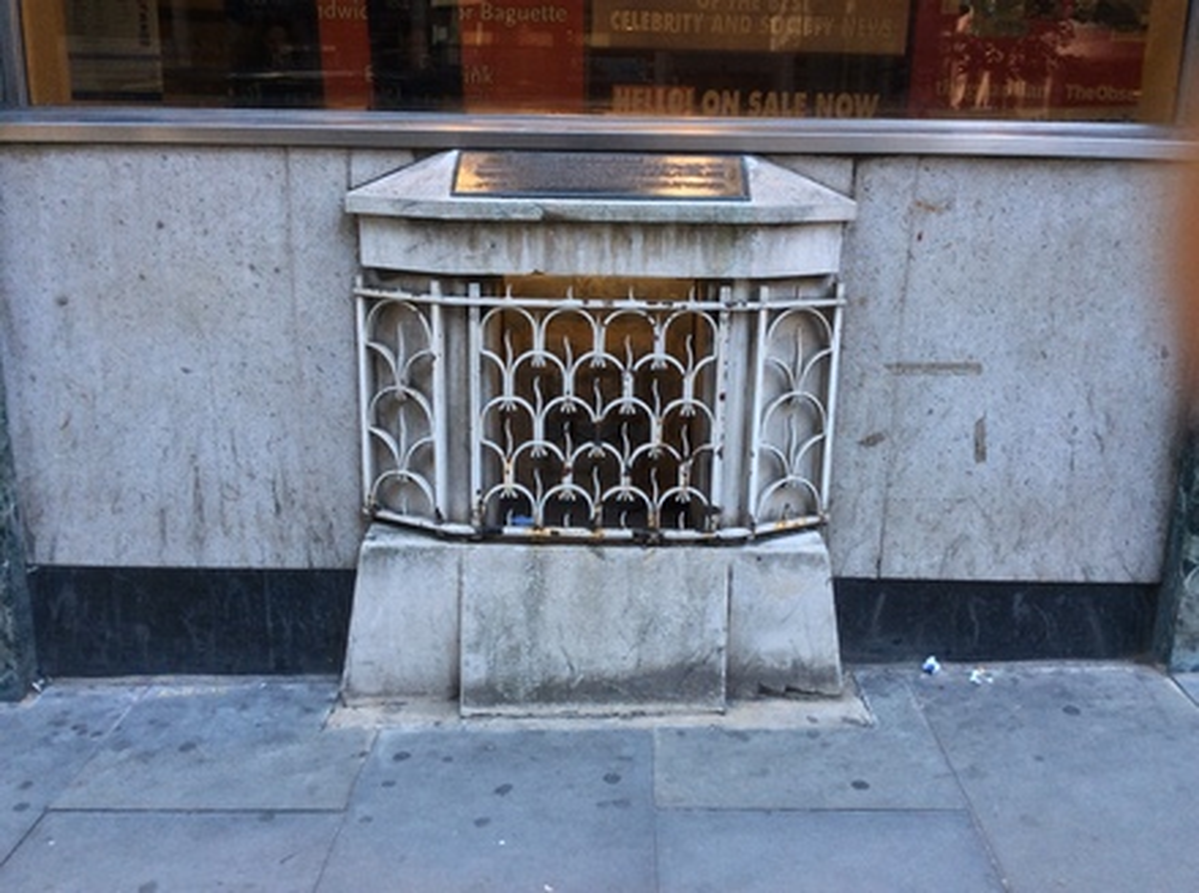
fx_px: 1141
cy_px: 446
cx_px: 600
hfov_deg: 55.5
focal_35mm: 33
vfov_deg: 42.8
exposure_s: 1/120
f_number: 2.4
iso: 64
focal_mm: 3.3
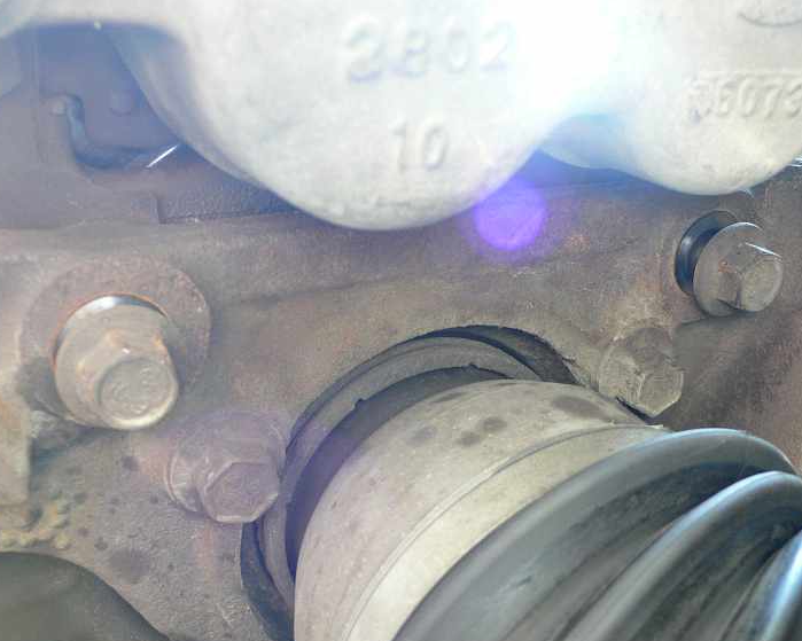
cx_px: 443
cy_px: 342
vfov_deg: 39.1
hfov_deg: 47.9
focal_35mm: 38
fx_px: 902
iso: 200
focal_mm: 6.3
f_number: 2.8
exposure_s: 1/20
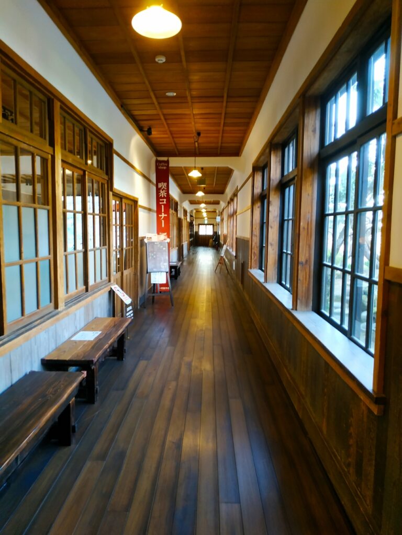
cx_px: 201
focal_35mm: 24
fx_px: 372
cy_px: 268
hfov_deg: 56.8
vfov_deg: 71.6
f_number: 1.9
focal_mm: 3.94
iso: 320
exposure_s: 1/25
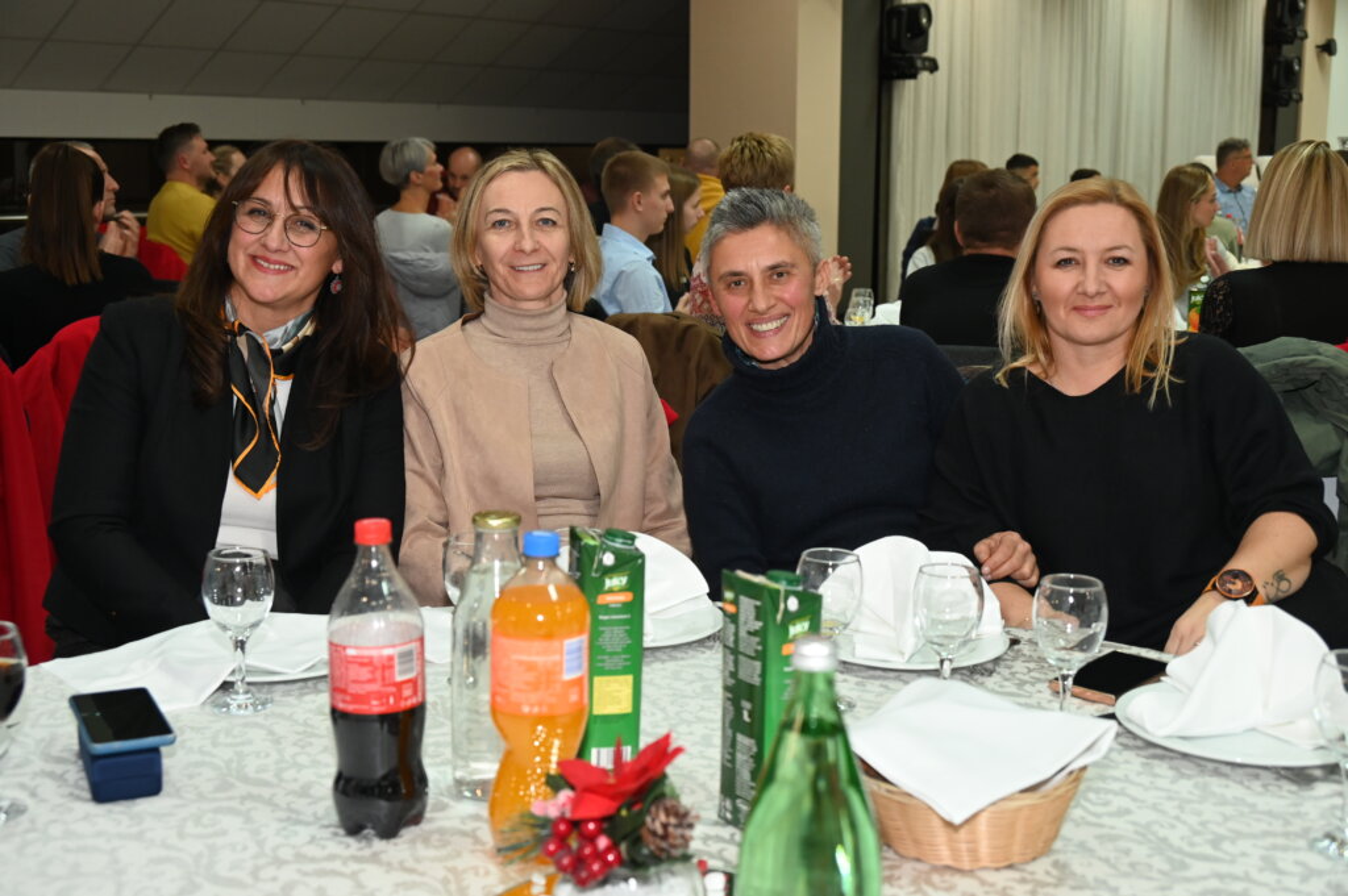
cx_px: 674
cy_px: 448
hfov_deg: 46.4
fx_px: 1571
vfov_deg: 31.8
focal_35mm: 42
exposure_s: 1/60
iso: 1800
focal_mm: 42
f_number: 5.3
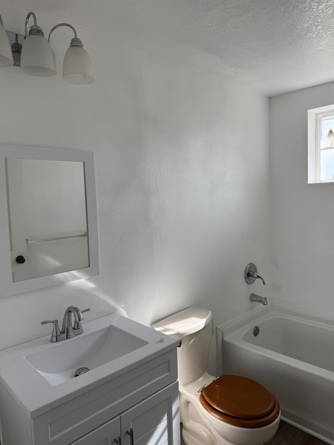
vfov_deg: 71.6
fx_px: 309
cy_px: 222
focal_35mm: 24
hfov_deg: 56.8
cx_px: 167
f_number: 1.78
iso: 80
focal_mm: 6.76
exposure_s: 1/588
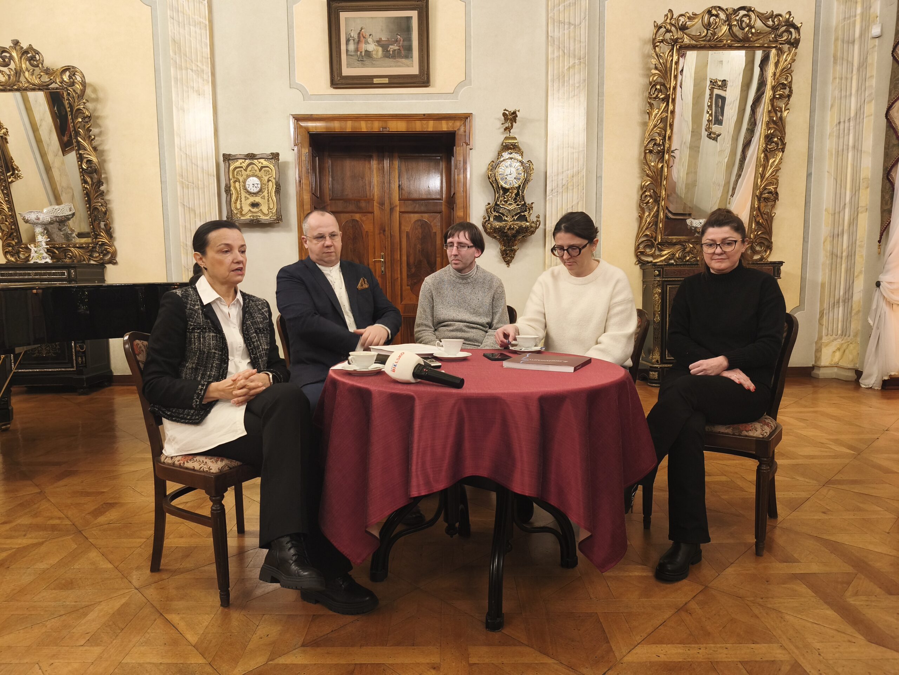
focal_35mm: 23
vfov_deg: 58.9
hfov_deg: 73.9
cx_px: 450
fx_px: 597
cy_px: 338
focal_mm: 6.18
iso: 800
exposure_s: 1/33.3
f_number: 1.65
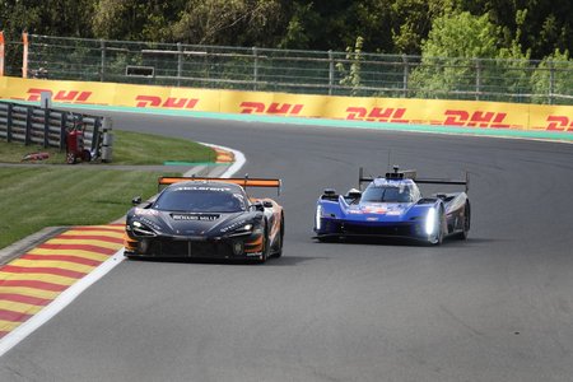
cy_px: 191
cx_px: 286
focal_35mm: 458
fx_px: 7289
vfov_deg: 3.0
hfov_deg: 4.5
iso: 200
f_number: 4
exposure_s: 1/800
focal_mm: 167.98
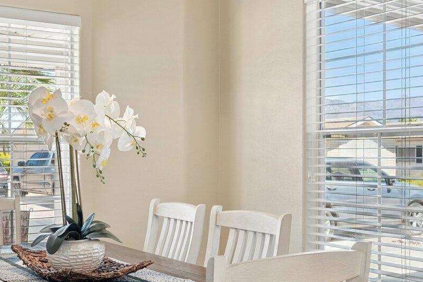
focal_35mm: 50
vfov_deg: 26.8
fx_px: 591
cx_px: 168
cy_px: 156
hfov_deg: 39.2
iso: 320
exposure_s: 1/60
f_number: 8
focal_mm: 19.5
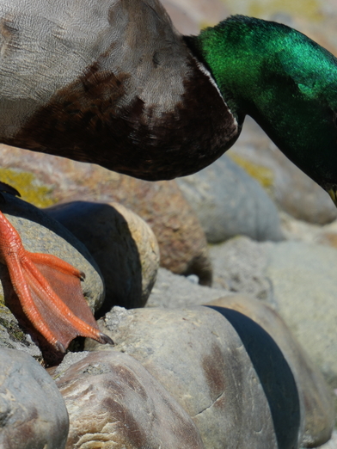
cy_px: 169
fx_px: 30959
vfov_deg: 0.8
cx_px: 213
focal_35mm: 2387
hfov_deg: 0.6
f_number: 6.3
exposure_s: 1/500
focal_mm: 600
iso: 100
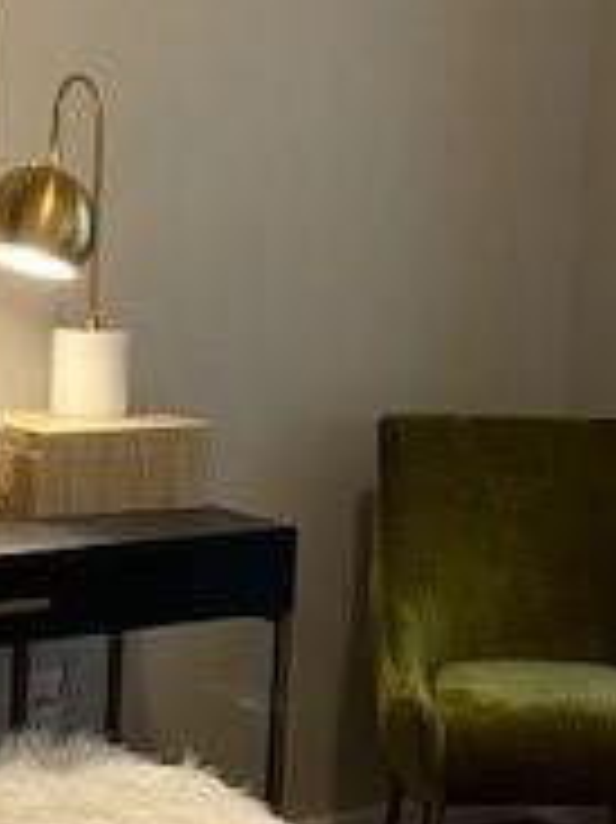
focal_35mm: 91
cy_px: 477
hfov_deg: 16.1
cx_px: 157
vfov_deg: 21.5
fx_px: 2162
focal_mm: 4.25
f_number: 1.8
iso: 200
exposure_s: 1/60
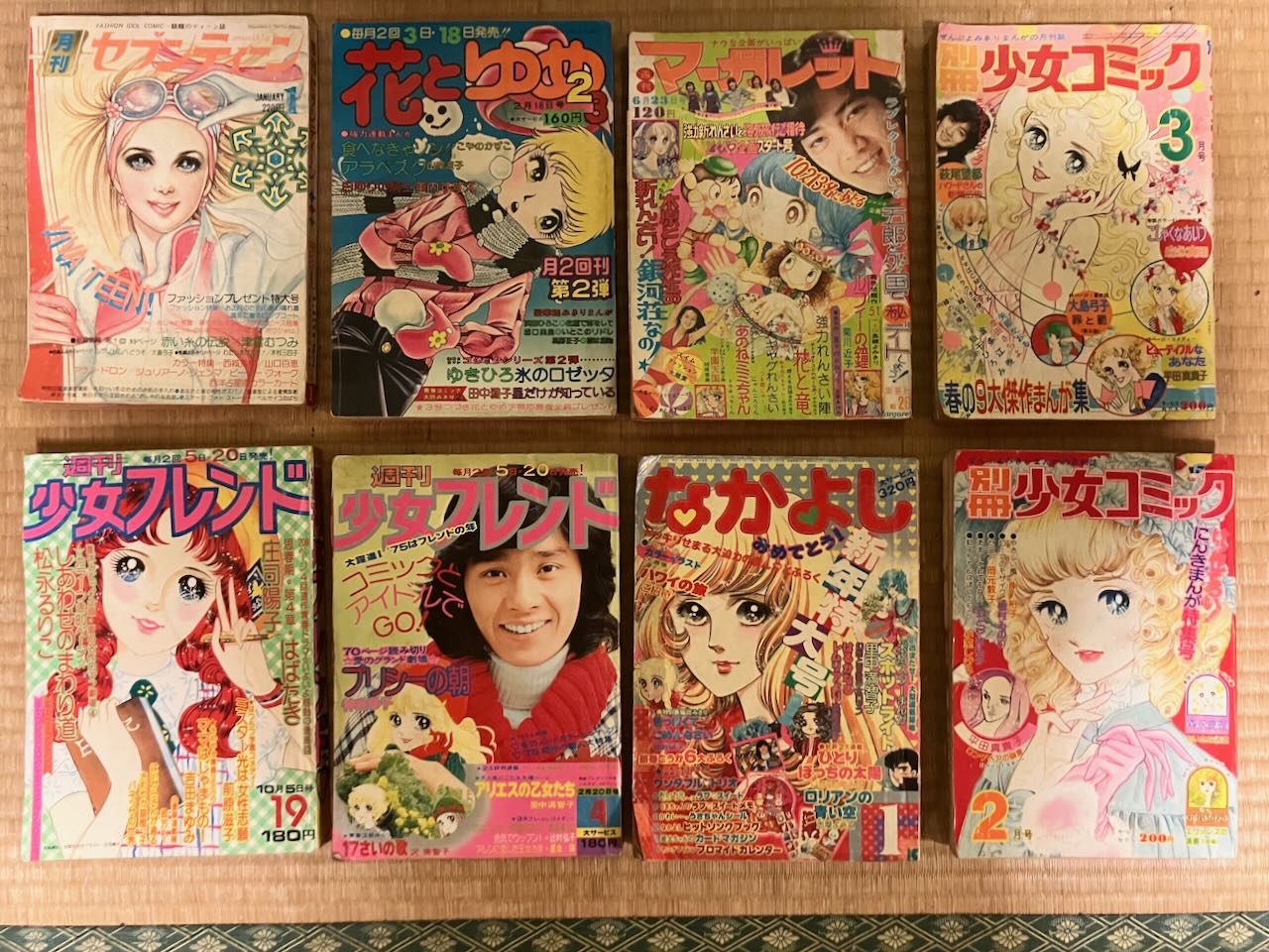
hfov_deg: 63.4
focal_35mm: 28
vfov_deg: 49.7
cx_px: 634
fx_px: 1026
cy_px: 476
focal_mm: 3.99
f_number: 1.8
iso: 400
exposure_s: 1/25
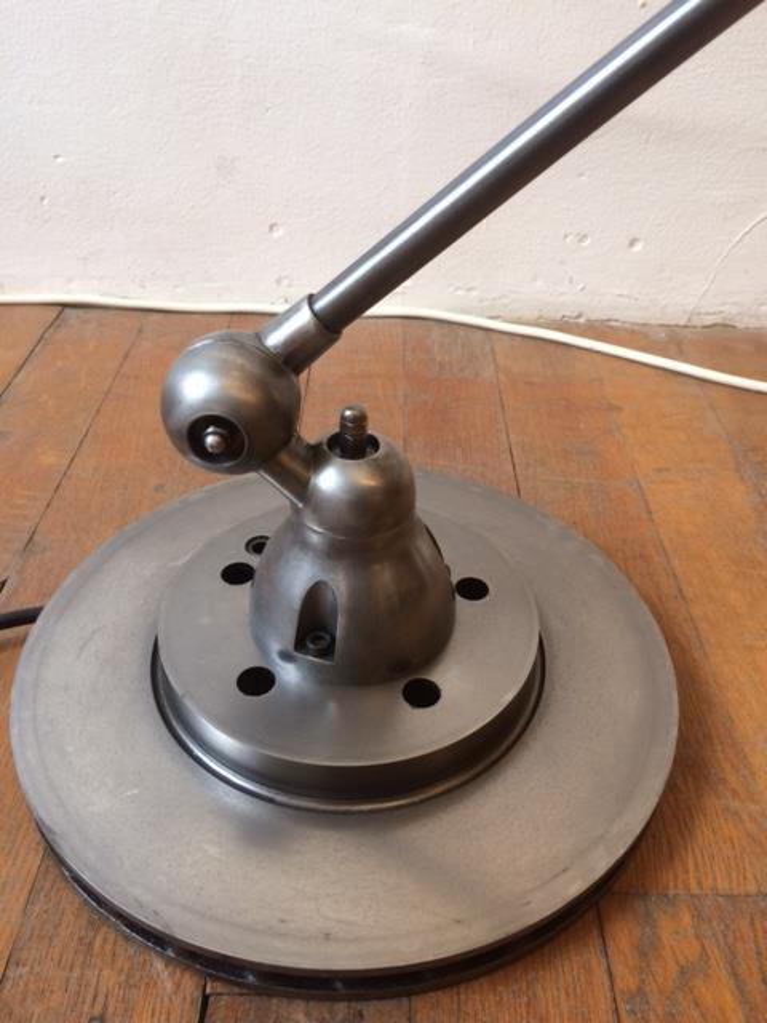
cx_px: 384
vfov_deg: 61.7
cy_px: 512
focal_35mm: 29
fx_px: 857
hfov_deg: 48.2
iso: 50
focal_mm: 4.15
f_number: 2.2
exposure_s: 1/33
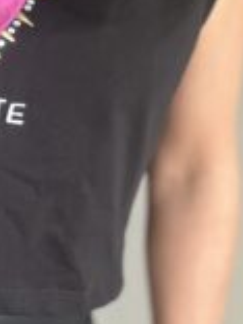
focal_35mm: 77
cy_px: 120
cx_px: -29
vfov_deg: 25.3
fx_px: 721
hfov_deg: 18.4
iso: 640
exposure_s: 1/28
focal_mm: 2.69
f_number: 1.9
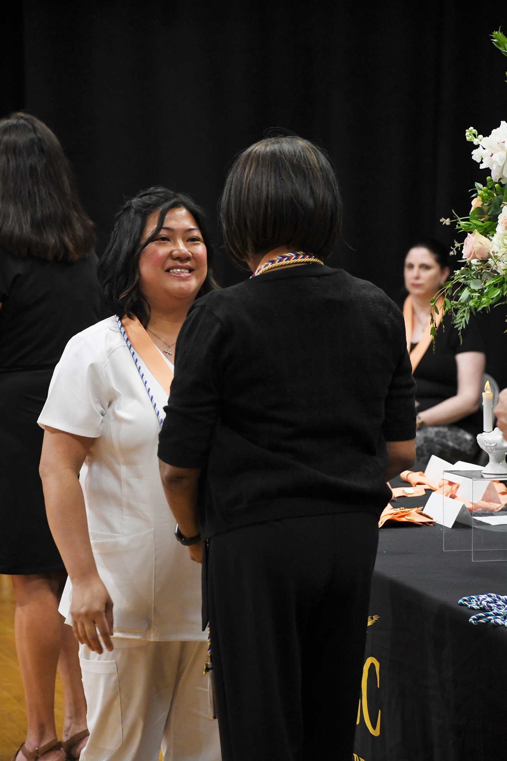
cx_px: 254
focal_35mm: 142
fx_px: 3009
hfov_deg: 9.6
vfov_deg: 14.4
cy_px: 380
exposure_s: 1/100
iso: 2000
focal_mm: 95
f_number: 6.3
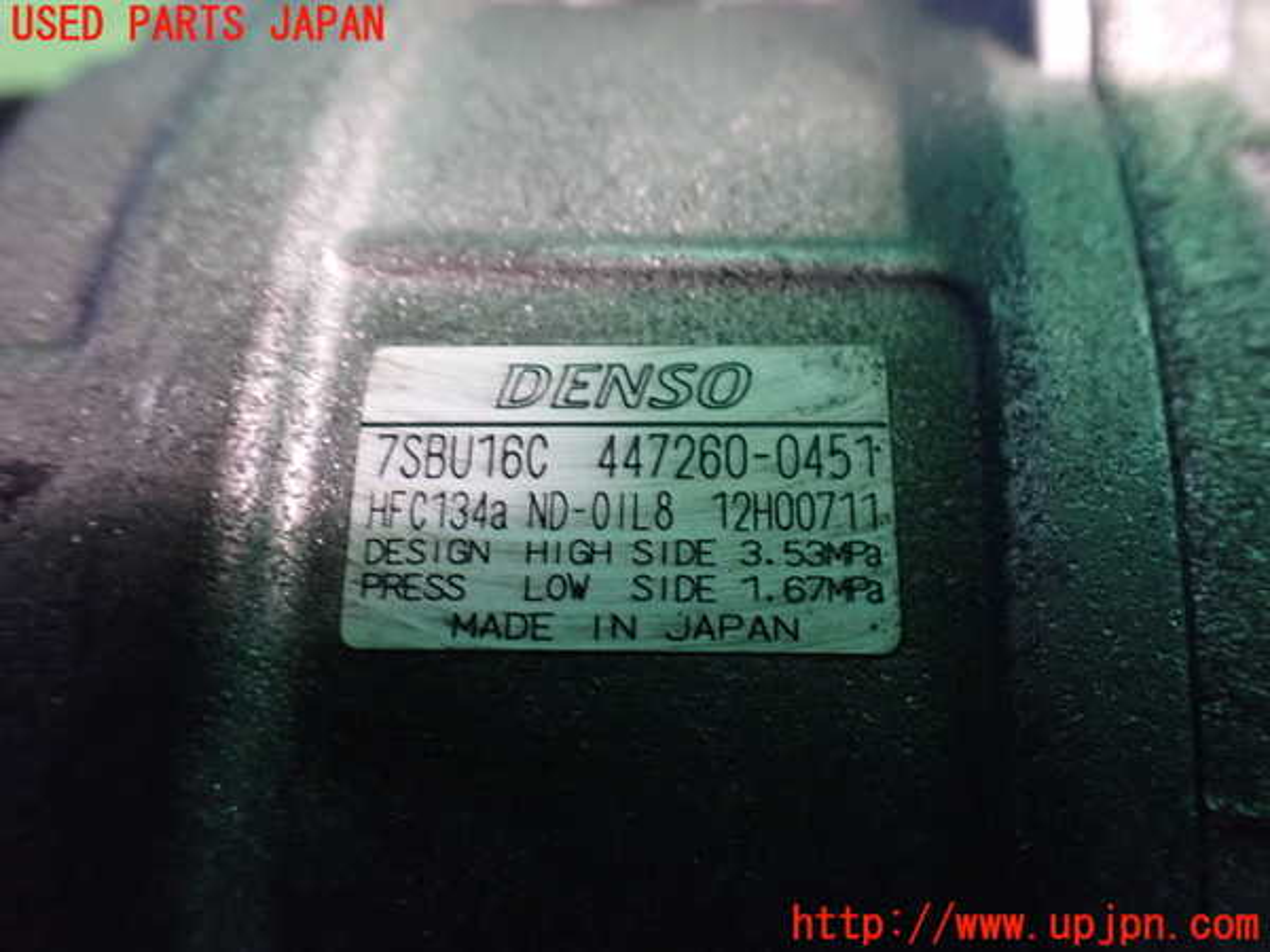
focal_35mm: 30
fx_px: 1101
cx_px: 635
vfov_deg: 46.8
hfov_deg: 60.0
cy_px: 476
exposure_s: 1/30
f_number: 2.3
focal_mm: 5.4
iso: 1250
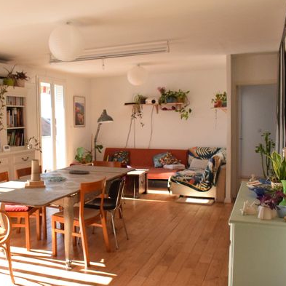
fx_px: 327
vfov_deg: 47.2
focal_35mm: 35
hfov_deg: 46.8
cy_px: 141
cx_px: 106
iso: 6400
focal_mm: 18
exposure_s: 1/1600
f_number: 6.3
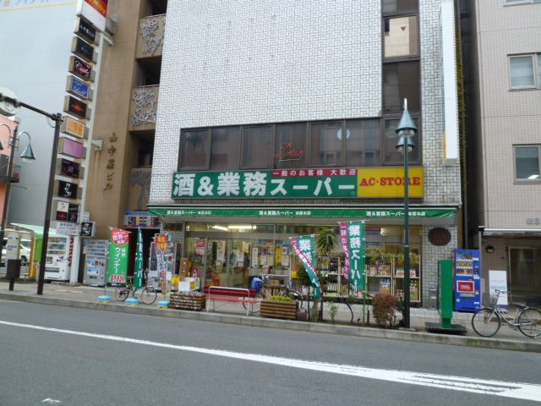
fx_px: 391
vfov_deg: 54.9
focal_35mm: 25
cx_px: 270
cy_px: 203
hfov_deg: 69.4
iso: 80
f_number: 2.8
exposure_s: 1/80
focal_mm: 4.5
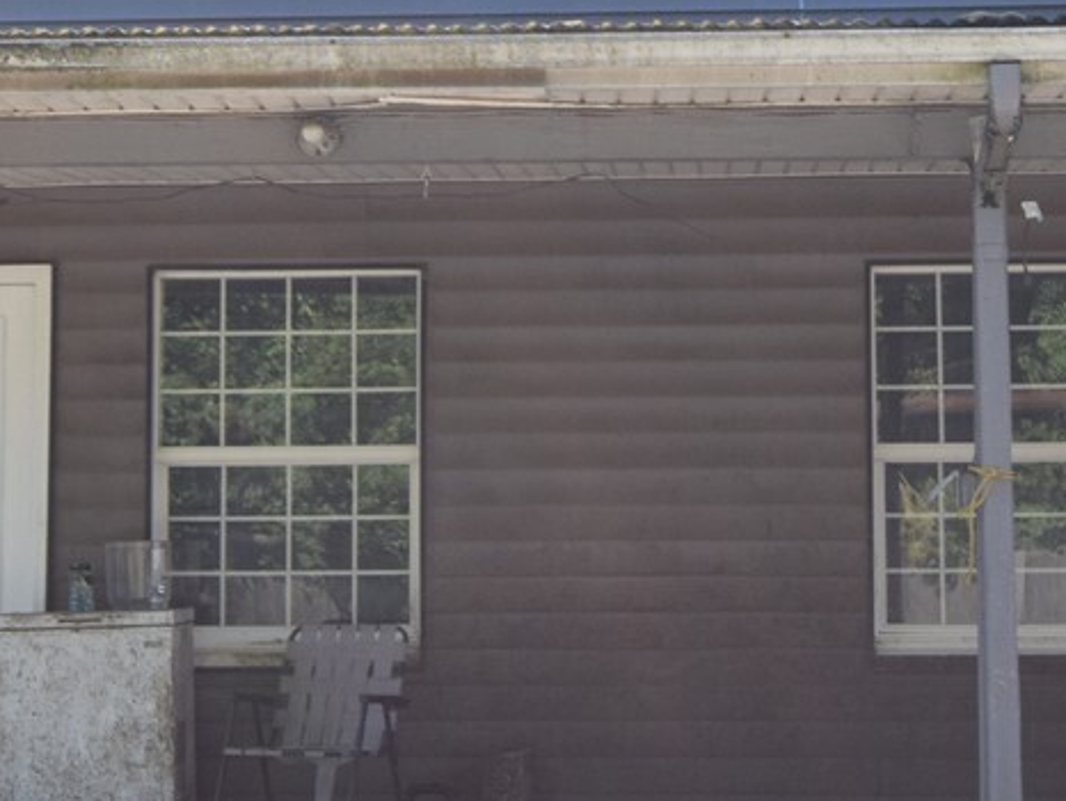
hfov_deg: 18.7
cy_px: 221
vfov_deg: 14.1
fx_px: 3235
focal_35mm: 105
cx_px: 472
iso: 400
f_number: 8
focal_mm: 20
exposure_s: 1/250
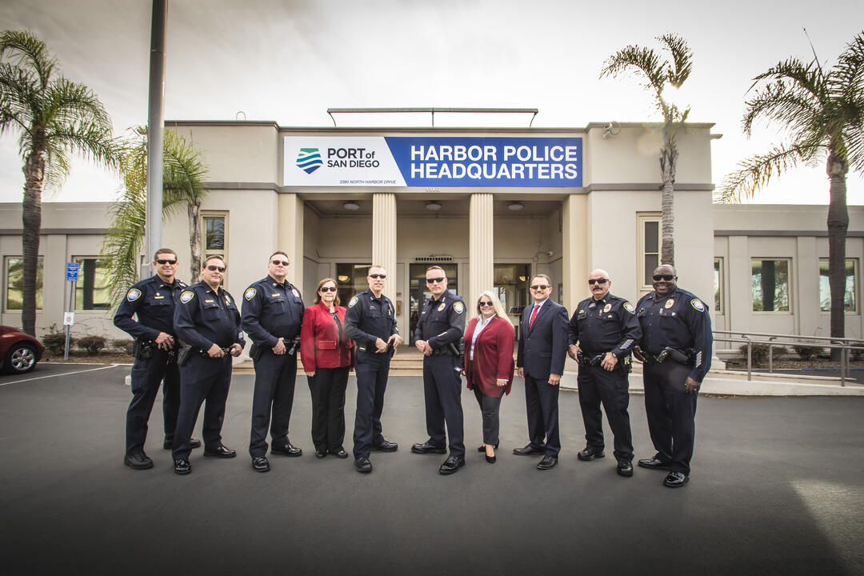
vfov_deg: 77.3
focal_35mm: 15
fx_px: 360
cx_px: 432
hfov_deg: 100.4
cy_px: 288
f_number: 13
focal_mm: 10
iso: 250
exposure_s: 1/80
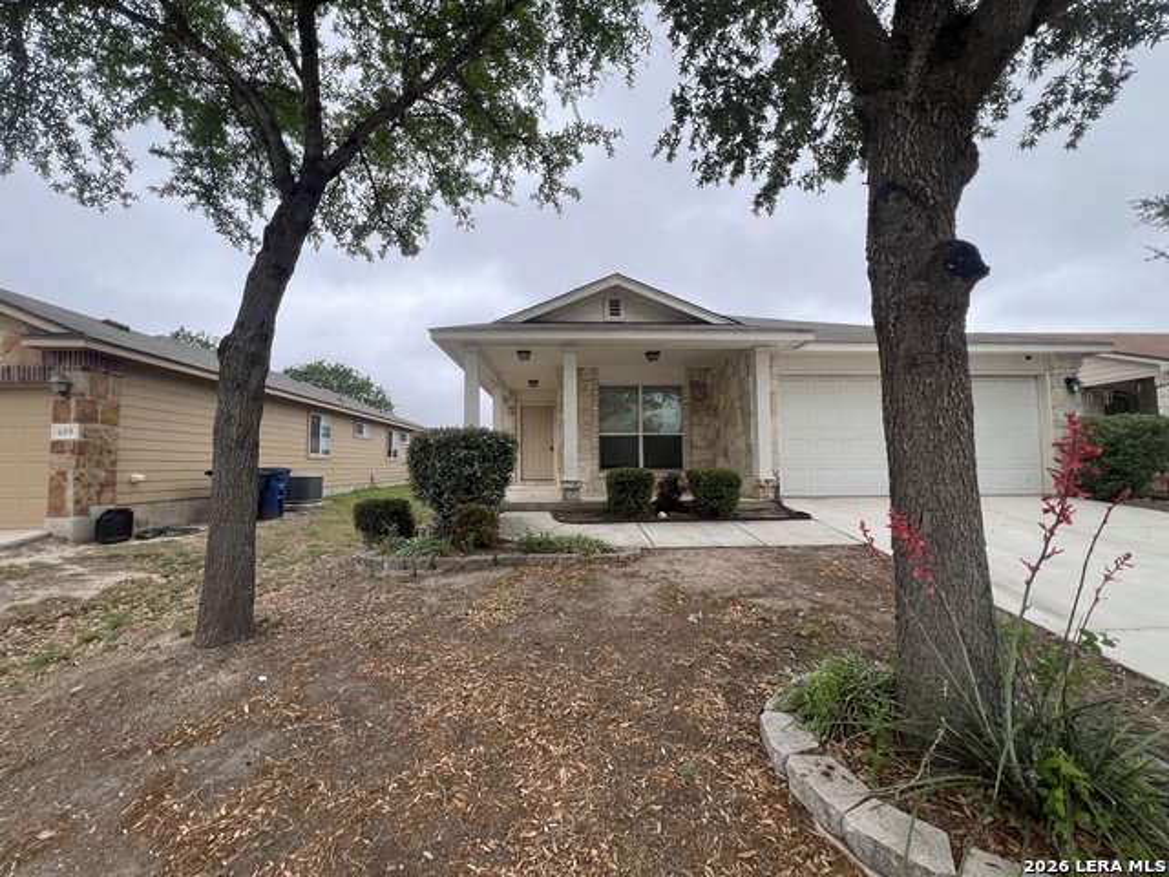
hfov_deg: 106.2
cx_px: 584
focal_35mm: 13
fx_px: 439
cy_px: 438
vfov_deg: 89.9
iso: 32
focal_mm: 1.57
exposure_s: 1/198
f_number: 1.8
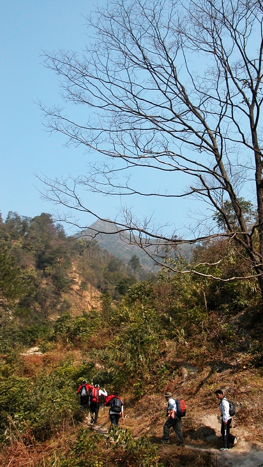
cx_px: 164
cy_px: 233
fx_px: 484
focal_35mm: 39
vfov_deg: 51.6
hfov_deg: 30.3
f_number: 4.5
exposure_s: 1/224
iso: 100
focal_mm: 8.9
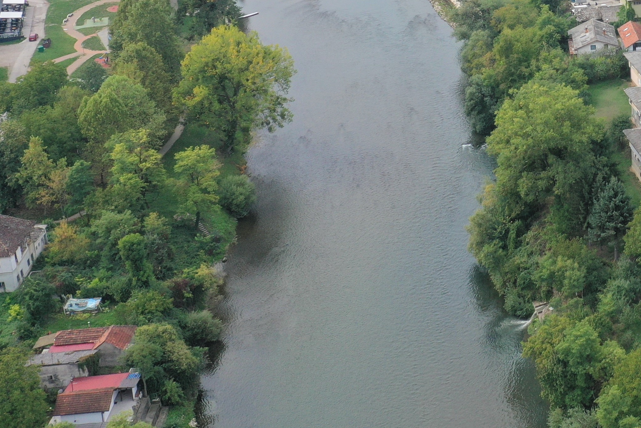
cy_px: -91
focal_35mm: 74
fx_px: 1318
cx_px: 766
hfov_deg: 24.7
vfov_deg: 17.5
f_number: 5.6
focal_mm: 10.26
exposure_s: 1/320
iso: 100
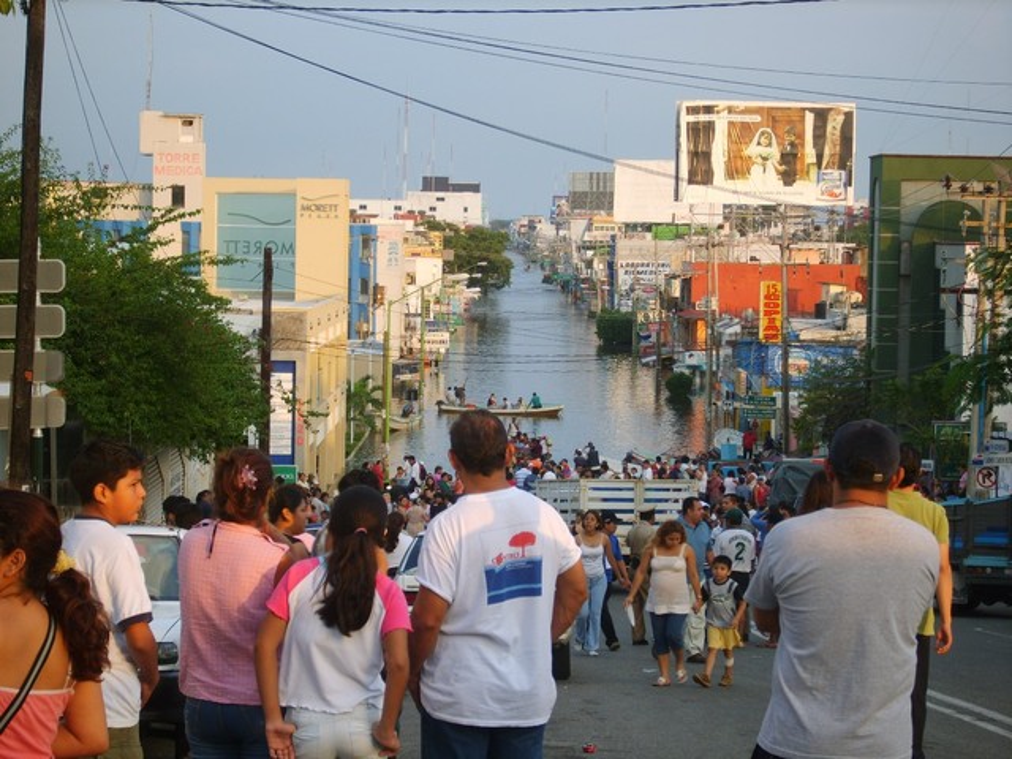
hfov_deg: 18.7
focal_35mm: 105
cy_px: 380
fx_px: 3070
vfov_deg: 14.1
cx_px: 506
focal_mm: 22.2
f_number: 5.1
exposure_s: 1/60
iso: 54
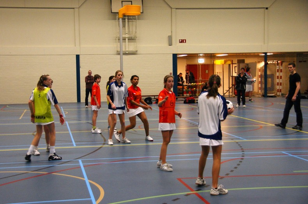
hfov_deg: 37.9
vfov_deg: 25.7
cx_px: 154
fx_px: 448
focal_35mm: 52
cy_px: 102
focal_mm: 35
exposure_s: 1/100
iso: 800
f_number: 4.5
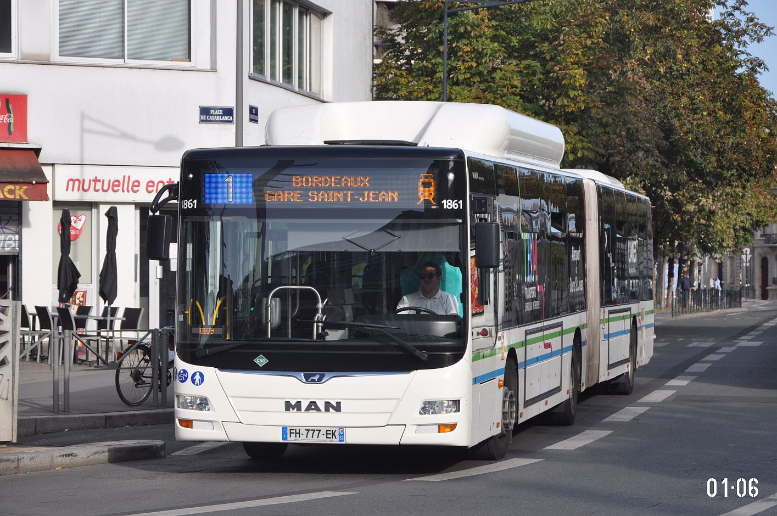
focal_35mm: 112
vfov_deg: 12.1
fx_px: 2425
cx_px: 388
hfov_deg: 18.2
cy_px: 258
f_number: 5.3
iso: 400
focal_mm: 75
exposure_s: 1/1000
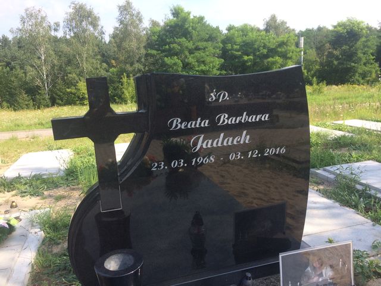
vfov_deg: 48.2
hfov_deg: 61.7
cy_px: 143
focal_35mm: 29
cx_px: 190
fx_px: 319
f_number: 2.2
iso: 32
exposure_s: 1/838
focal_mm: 4.15
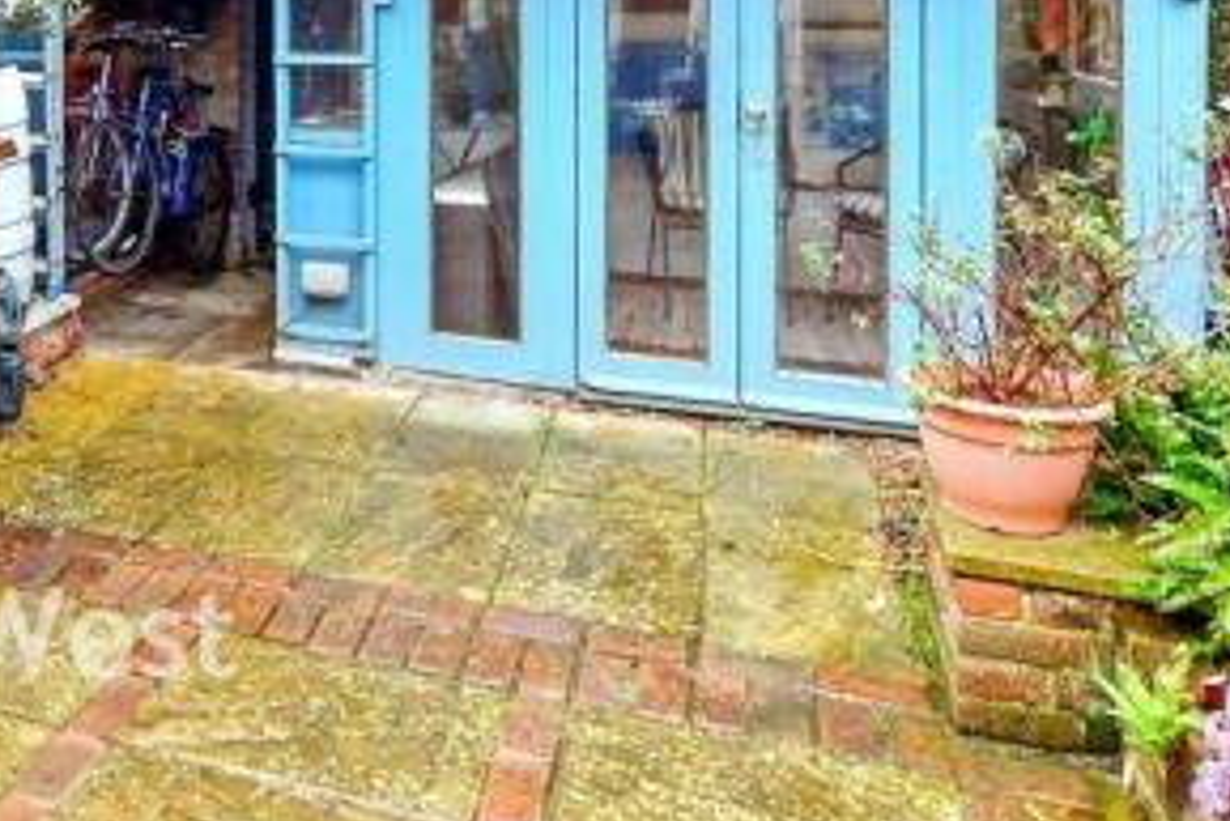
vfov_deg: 35.2
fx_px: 1162
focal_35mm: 34
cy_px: -2
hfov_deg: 51.7
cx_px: 219
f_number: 8
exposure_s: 1/20
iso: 400
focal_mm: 10
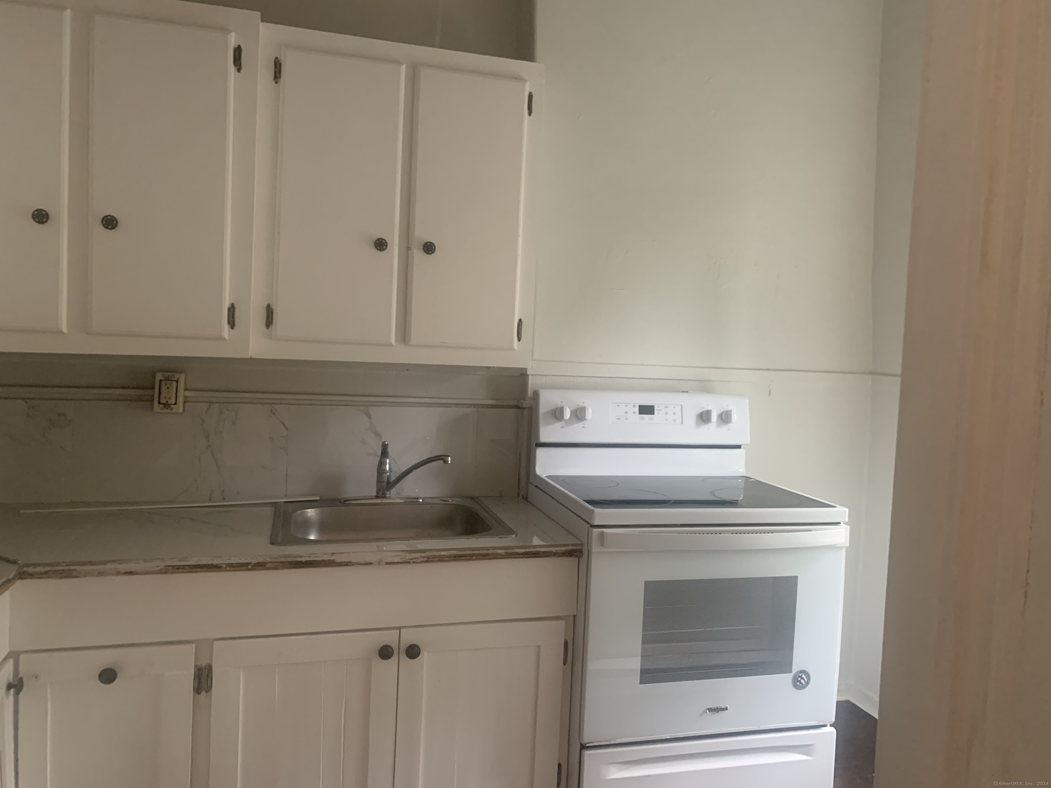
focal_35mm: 26
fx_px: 789
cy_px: 394
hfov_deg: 67.3
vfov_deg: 53.1
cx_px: 526
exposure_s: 1/45
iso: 400
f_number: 1.8
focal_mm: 4.25
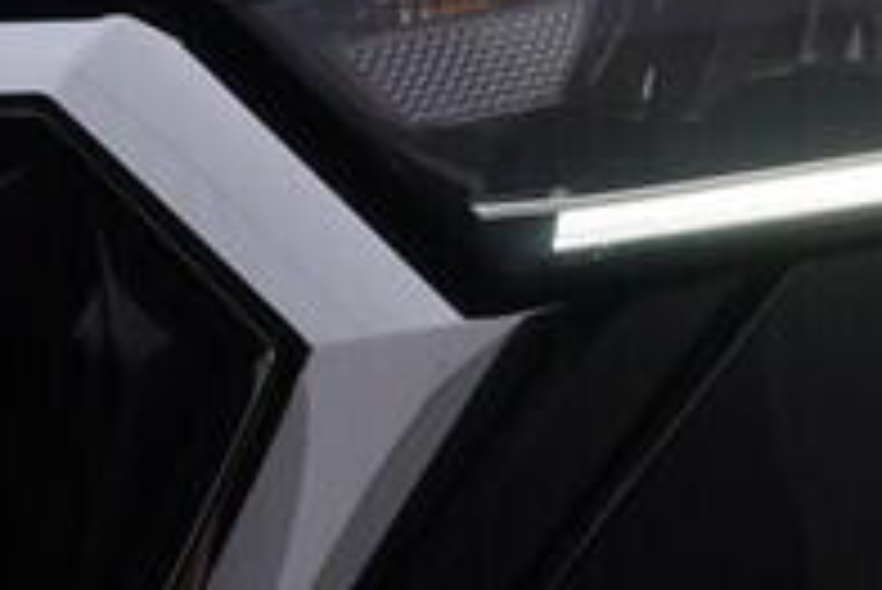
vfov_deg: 7.3
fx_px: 4609
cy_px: 182
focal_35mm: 188
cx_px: 1976
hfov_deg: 9.9
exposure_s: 1/125
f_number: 5
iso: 125
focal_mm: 24
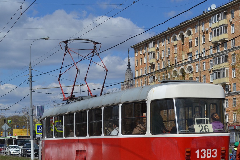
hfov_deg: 25.6
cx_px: 137
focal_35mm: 79
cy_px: 98
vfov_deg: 17.3
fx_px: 527
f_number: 7.1
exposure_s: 1/2000
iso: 320
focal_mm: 40
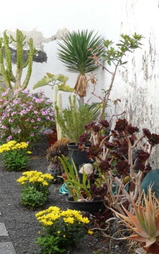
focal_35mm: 122
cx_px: 85
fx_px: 846
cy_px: 126
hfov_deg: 10.7
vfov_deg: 17.1
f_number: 4
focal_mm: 18.8
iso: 100
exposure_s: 1/200
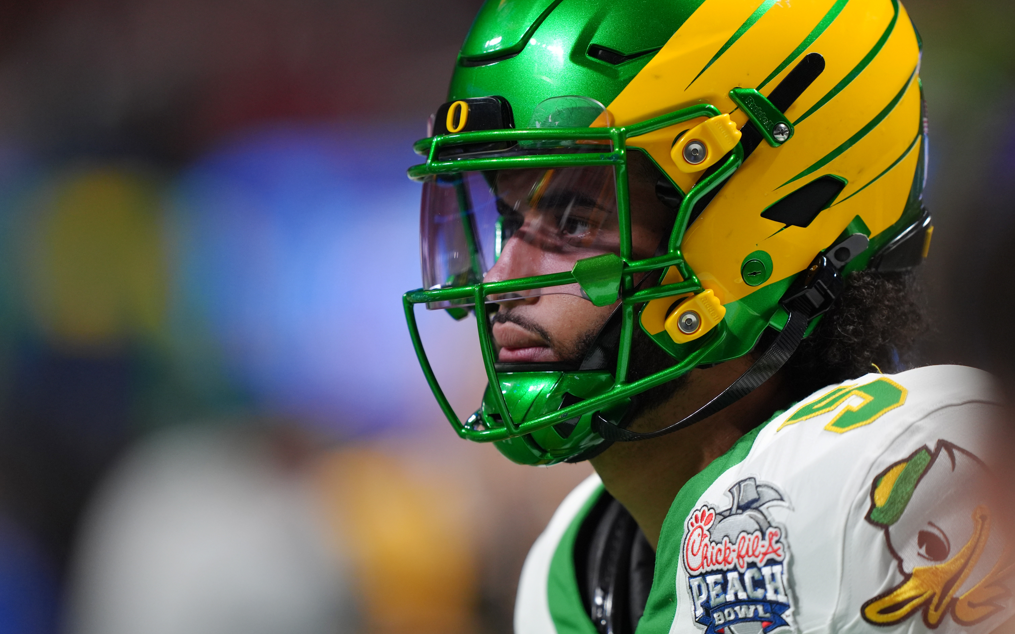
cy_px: 310
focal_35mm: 408
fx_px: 11286
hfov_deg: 5.1
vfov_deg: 3.2
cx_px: 508
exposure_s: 1/2000
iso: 2500
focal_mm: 400
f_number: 2.8
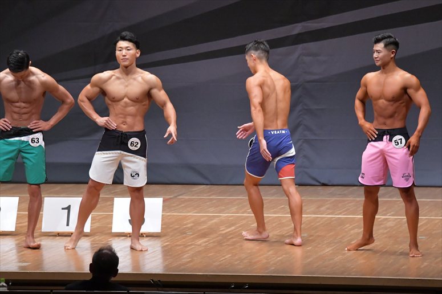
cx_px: 221
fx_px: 2663
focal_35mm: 217
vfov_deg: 6.3
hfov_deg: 9.5
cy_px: 147
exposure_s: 1/400
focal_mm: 145
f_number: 5.6
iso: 8000
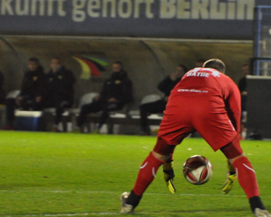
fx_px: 4803
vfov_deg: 2.6
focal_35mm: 599
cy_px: 131
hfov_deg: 3.2
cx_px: 133
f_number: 5.3
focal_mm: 230
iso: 3200
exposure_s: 1/160
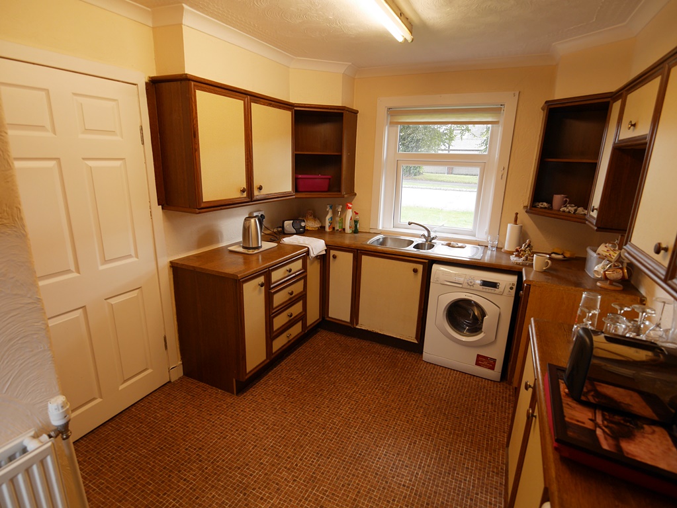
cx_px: 338
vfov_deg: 71.6
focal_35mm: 18
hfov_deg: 87.7
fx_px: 352
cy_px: 254
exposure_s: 1/60
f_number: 4
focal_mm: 9
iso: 320
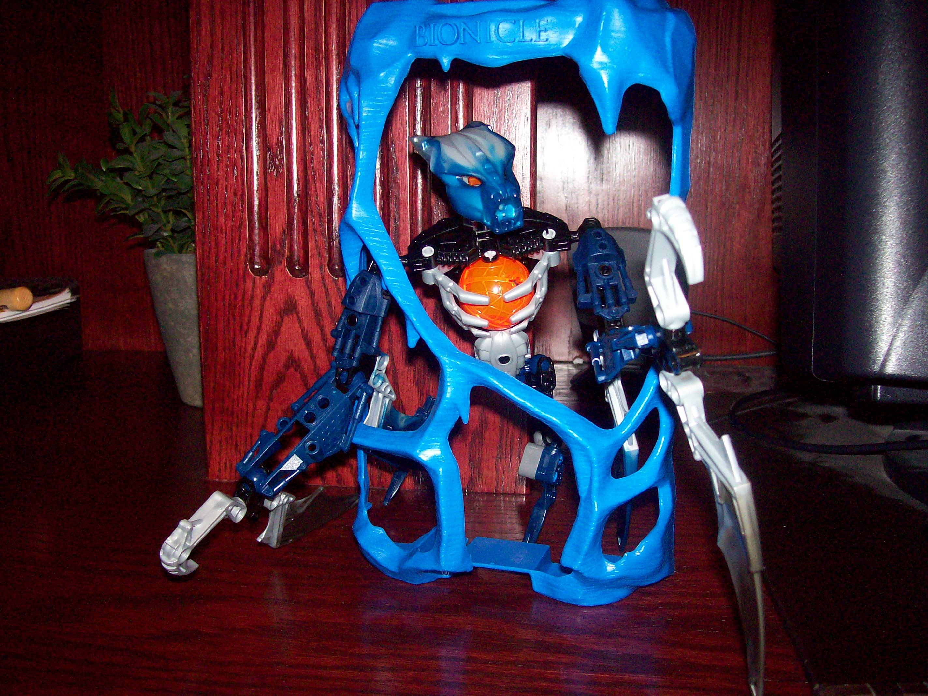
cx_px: 464
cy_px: 348
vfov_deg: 39.6
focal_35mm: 36
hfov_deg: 51.4
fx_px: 965
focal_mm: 6
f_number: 2.7
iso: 140
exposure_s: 1/64
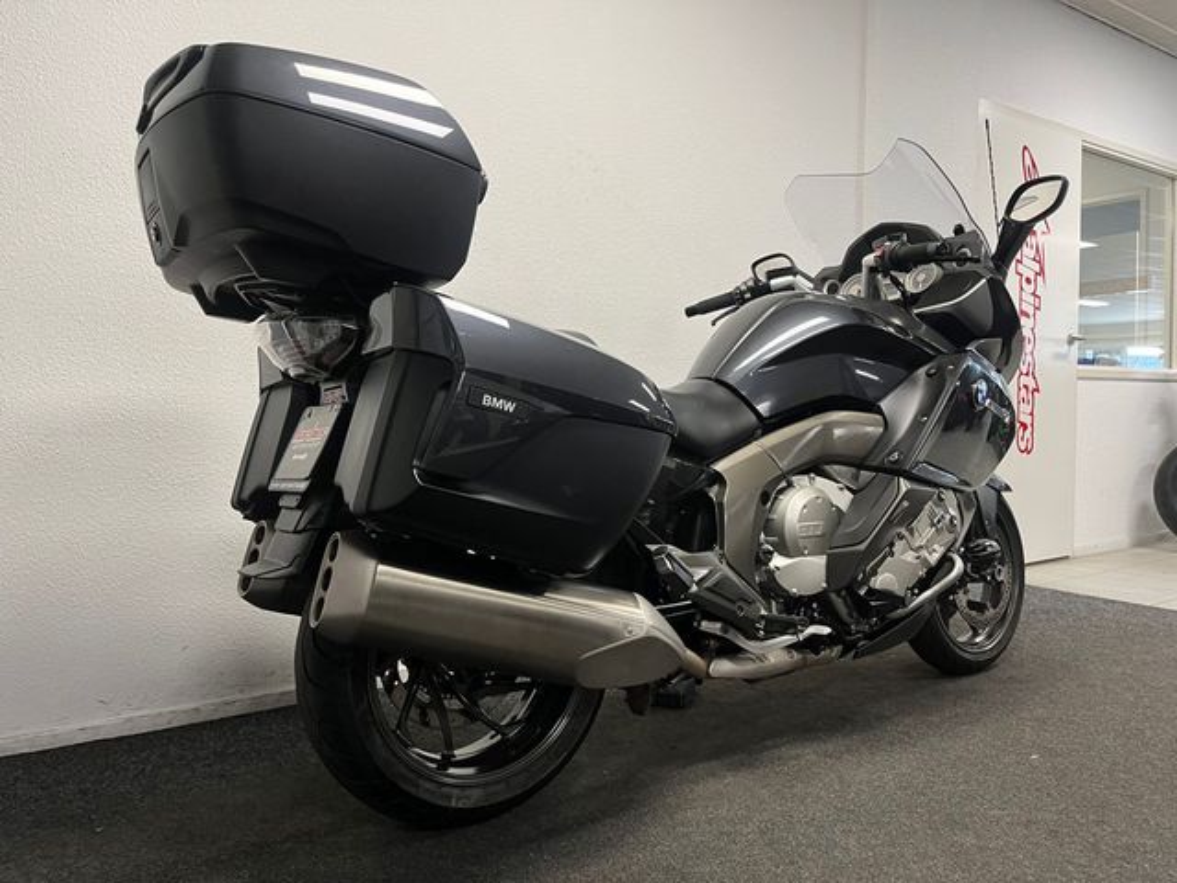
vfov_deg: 53.1
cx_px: 588
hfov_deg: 67.3
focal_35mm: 26
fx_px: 884
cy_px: 442
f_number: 1.6
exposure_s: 1/50
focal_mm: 5.1
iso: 80
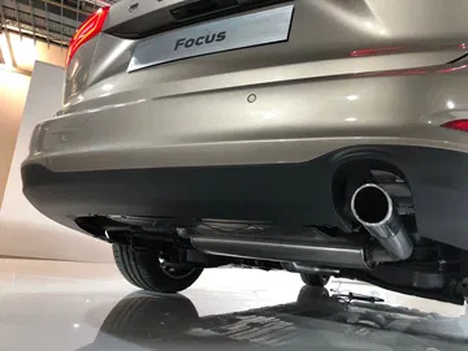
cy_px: 176
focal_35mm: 28
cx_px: 234
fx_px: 379
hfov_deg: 63.4
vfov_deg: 49.7
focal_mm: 4
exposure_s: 1/27
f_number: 1.8
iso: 40
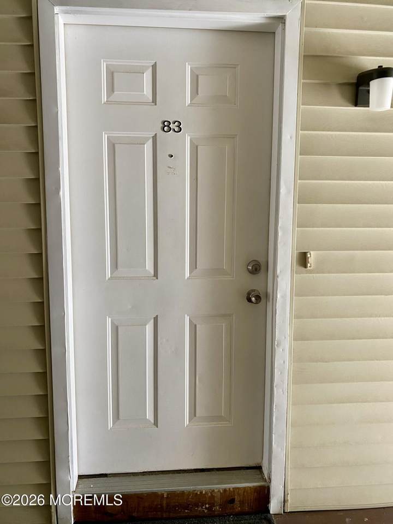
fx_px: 394
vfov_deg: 67.3
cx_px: 196
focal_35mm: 26
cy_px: 262
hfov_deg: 53.1
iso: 125
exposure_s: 1/69
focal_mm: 4.25
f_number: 1.8
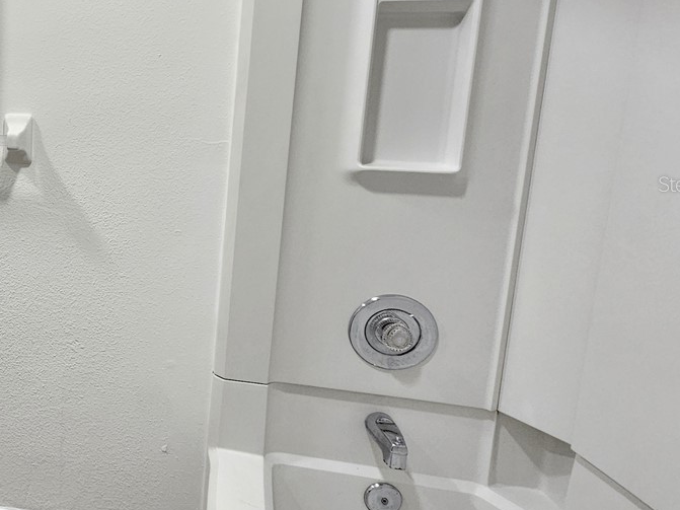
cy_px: 184
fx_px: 609
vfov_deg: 45.0
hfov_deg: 45.1
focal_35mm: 31
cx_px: -57
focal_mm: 2.2
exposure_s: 1/77.4
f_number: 2.2
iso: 250
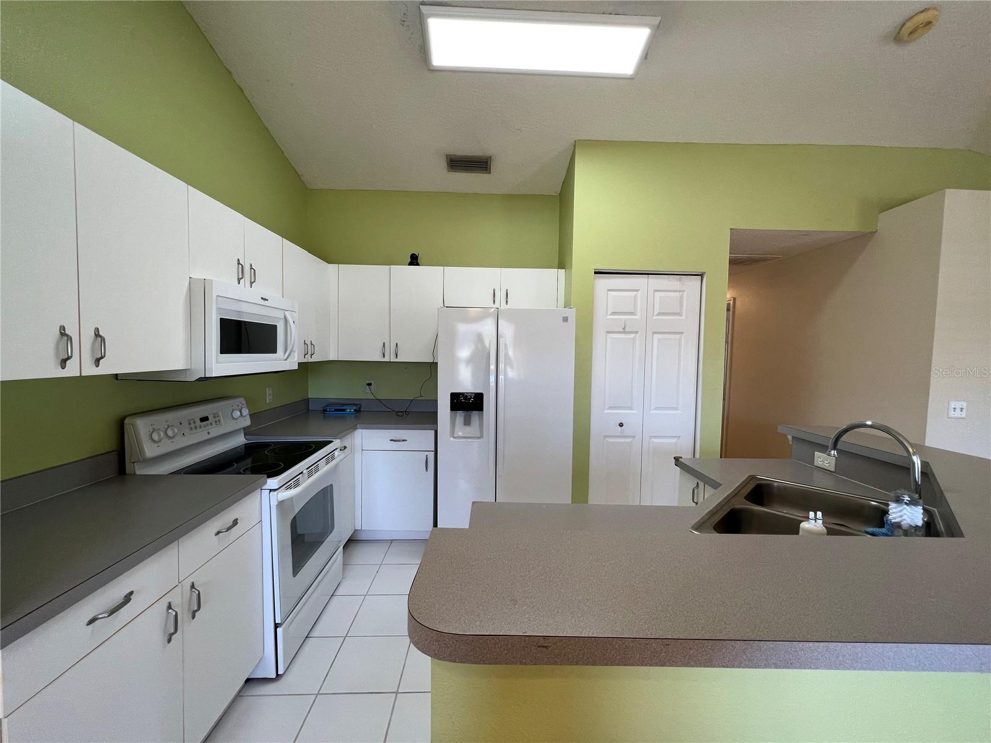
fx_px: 372
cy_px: 372
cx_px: 496
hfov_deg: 106.2
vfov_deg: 89.9
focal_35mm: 13
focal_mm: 1.57
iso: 100
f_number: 1.8
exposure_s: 1/120
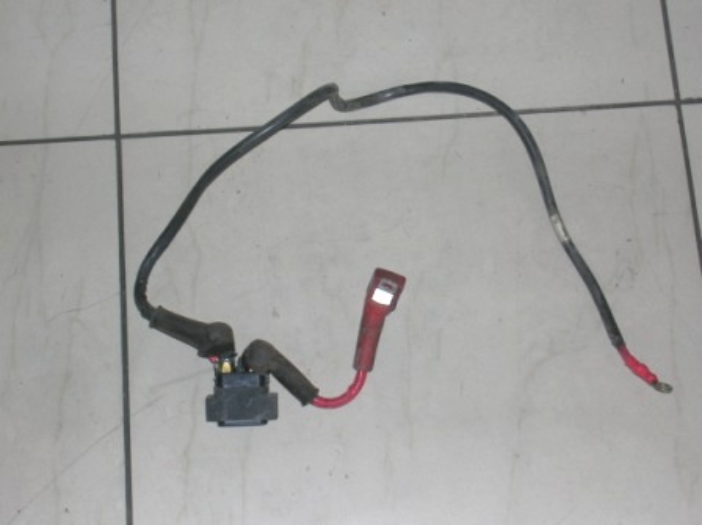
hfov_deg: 25.0
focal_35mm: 78
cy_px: 262
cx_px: 351
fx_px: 1580
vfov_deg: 18.9
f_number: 4.1
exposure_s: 1/60.1
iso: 50
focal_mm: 13
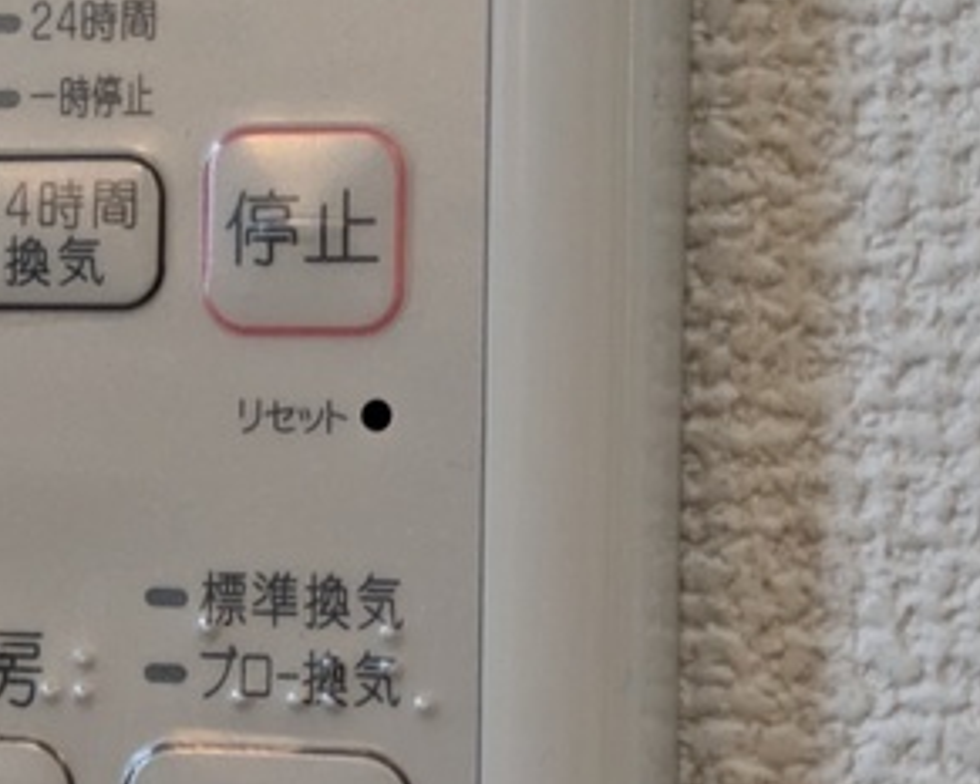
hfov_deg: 11.5
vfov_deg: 9.4
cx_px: -185
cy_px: 417
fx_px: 4758
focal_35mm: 164
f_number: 1.89
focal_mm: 5.43
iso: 297
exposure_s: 1/120
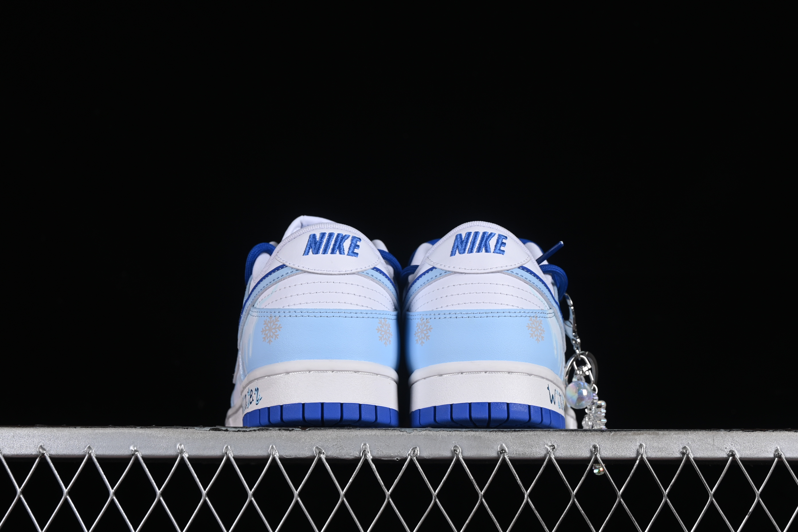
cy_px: 266
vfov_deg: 18.2
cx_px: 399
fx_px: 1662
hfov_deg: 27.0
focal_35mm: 75
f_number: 8
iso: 160
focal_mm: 50
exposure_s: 1/80
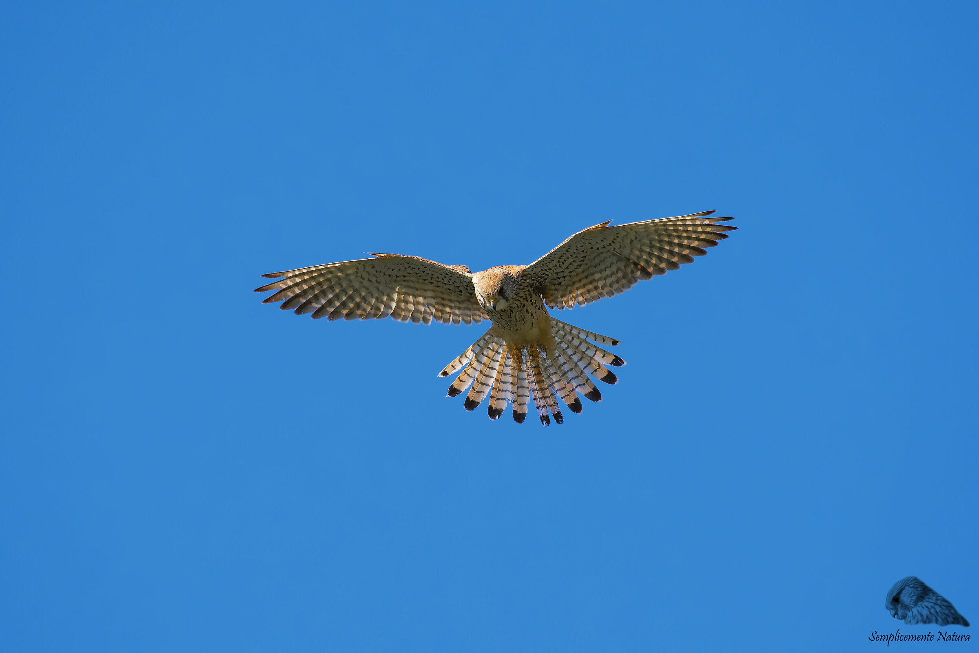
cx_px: 490
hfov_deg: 1.7
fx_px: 32631
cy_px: 326
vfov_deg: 1.1
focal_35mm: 1200
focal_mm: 600
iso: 500
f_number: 8
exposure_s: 1/1000
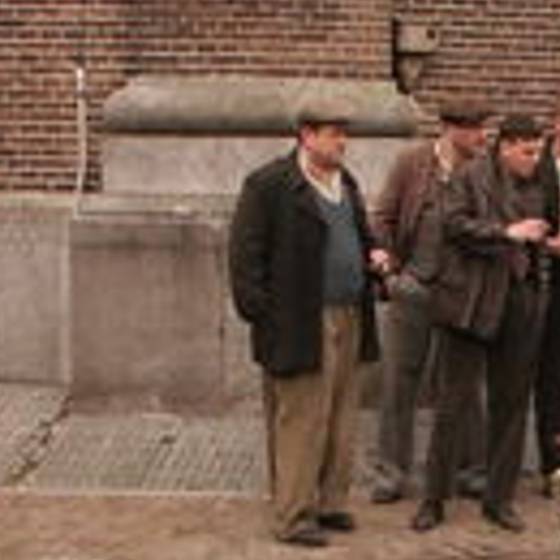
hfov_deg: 11.4
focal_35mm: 146
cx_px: 874
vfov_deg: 11.9
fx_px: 2672
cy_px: 379
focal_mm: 9.82
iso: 100
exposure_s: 1/125
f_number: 4
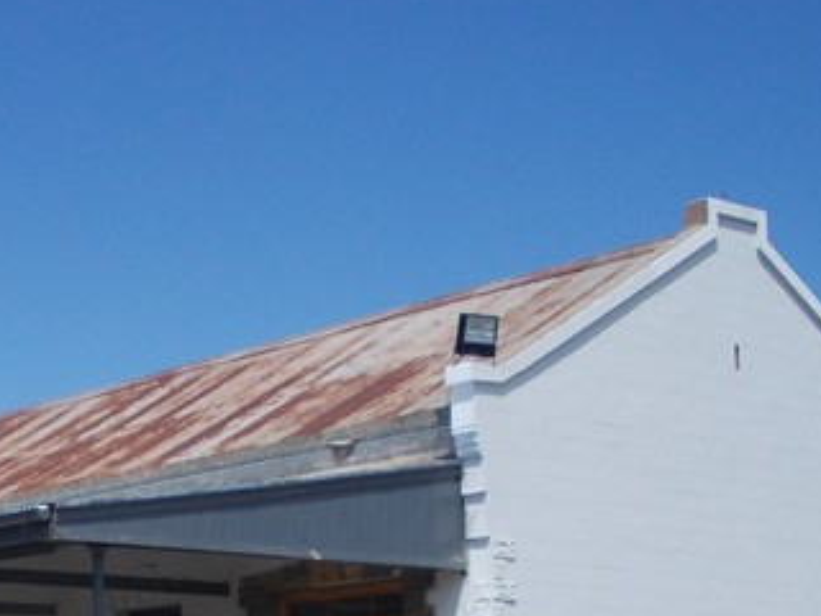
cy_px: 721
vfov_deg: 15.7
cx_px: -26
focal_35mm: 91
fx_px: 2158
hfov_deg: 20.7
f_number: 6.2
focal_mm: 5.3
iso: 80
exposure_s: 1/400
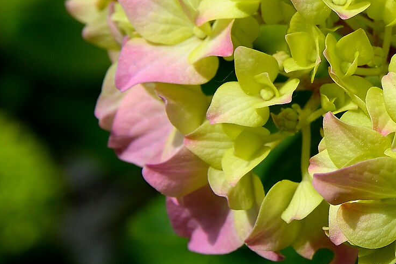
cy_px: 15
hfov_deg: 8.2
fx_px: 2706
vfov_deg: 5.6
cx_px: 535
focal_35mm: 246
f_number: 9
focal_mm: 50
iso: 100
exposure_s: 1/640
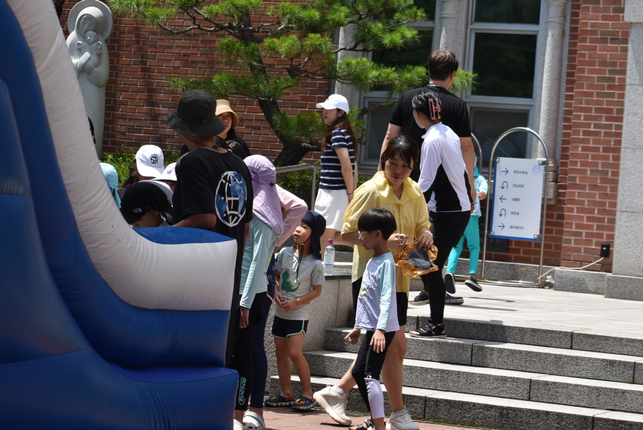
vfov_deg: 11.7
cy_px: 215
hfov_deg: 17.5
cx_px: 322
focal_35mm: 117
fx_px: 2091
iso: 200
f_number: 10
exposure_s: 1/400
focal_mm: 78
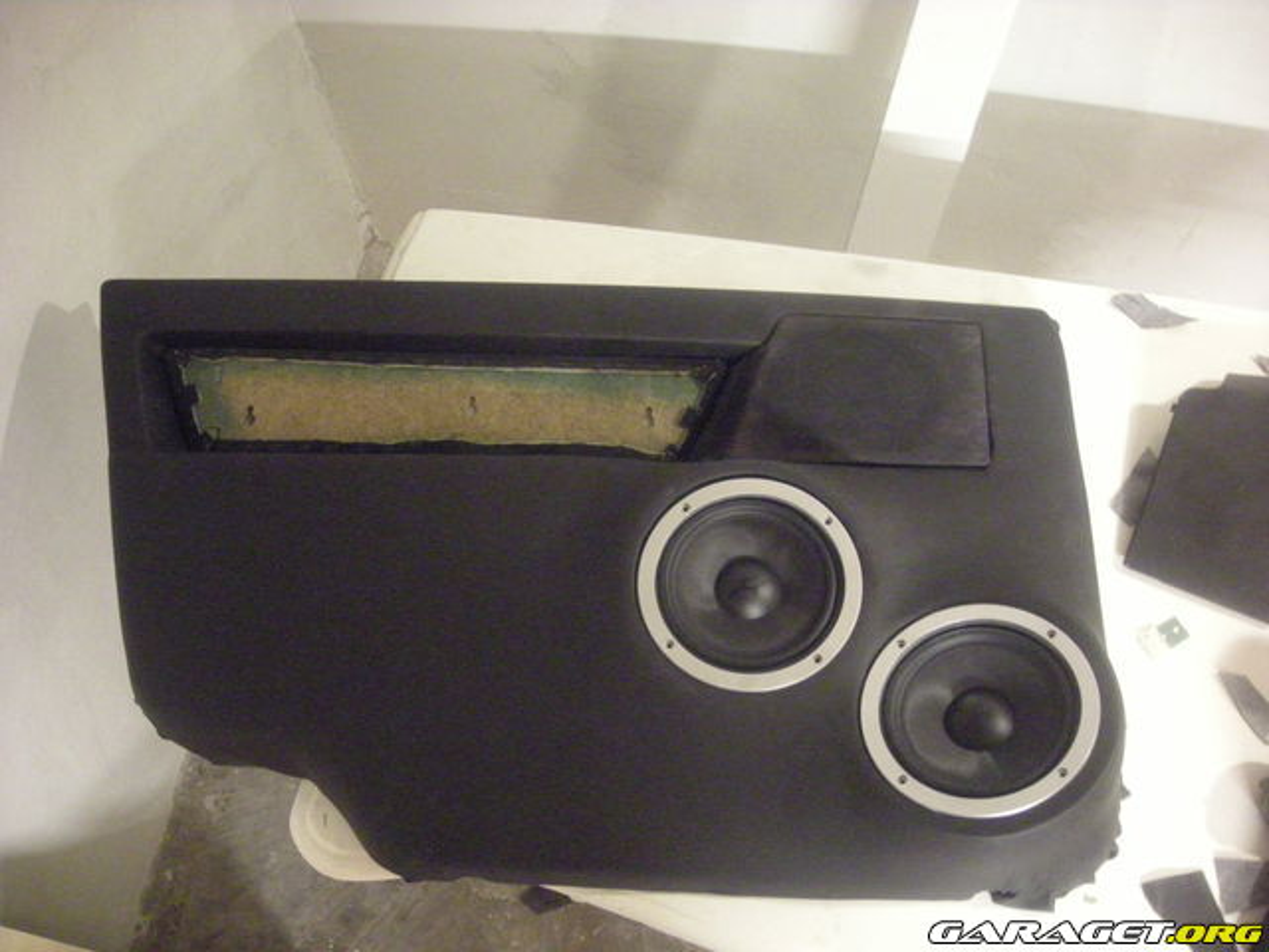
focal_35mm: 35
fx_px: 1283
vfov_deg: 40.7
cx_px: 634
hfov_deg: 52.6
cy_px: 476
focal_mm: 5.7
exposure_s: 1/7.3
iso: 800
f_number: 2.8
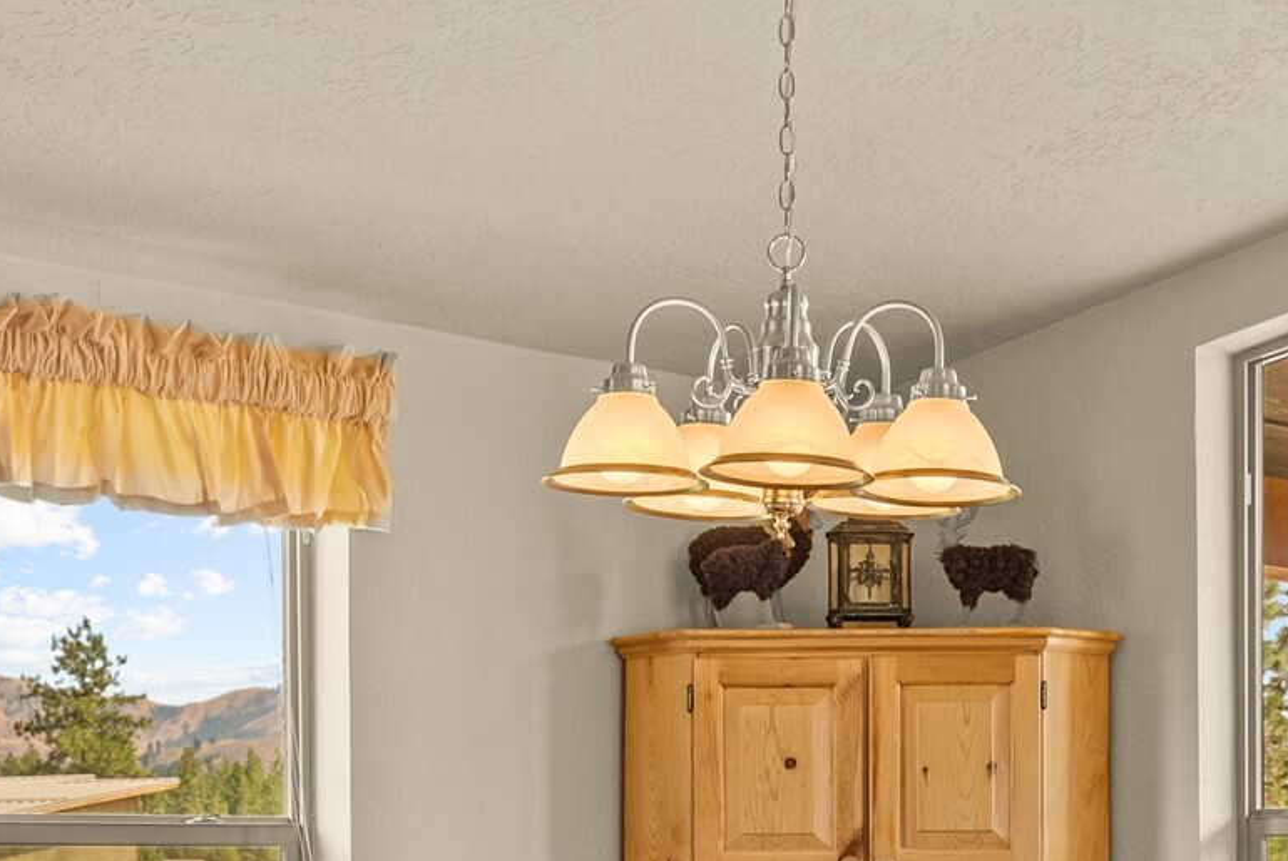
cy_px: 931
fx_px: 2403
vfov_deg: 19.5
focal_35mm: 67
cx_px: 728
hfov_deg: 30.0
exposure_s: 1/5
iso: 400
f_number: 8
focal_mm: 30.5
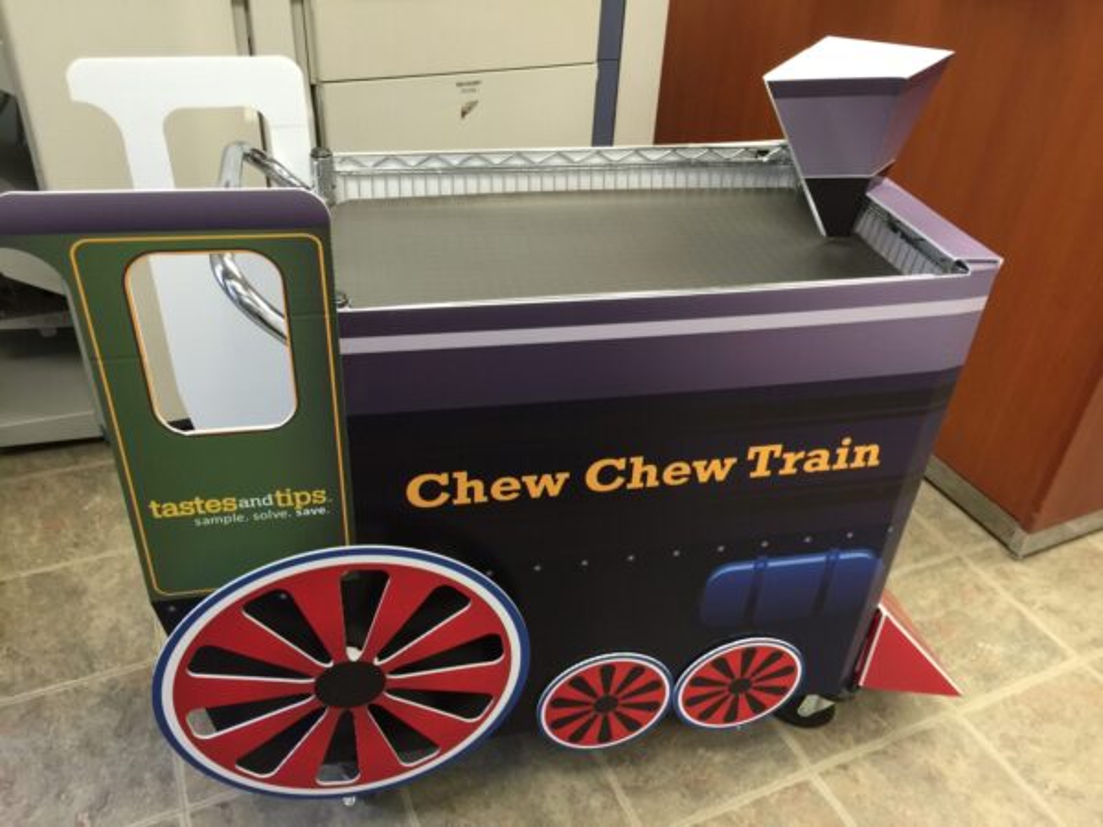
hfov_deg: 61.7
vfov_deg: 48.2
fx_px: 924
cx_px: 552
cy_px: 414
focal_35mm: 29
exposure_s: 1/15
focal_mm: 4.15
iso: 50
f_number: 2.2
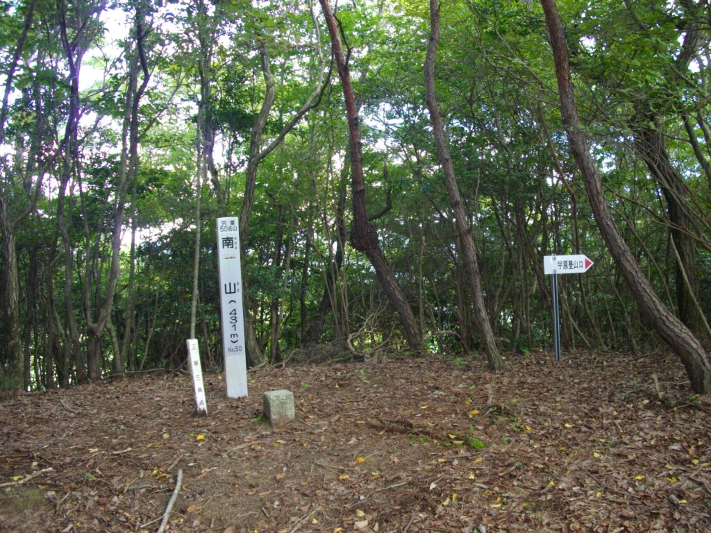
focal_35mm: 37
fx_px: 760
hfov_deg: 50.1
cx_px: 356
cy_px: 266
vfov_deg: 38.7
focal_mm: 6.2
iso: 200
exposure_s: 1/60
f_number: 2.8
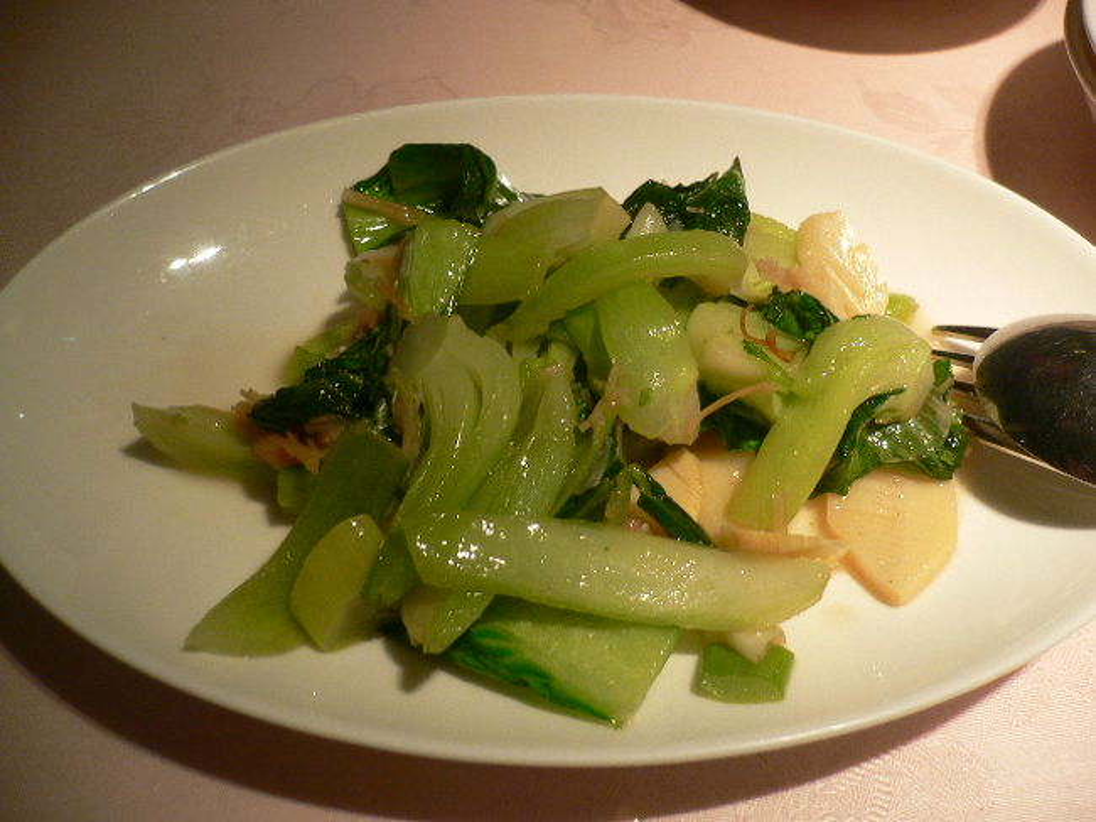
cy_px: 411
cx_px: 548
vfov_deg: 40.7
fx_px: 1108
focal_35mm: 35
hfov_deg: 52.6
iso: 150
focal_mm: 5.8
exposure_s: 1/15
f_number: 2.8
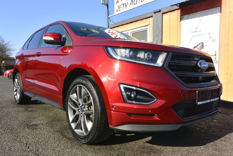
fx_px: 175
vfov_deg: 47.9
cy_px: 78
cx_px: 116
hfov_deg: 67.4
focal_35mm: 27
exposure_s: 1/250
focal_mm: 10
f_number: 9
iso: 160
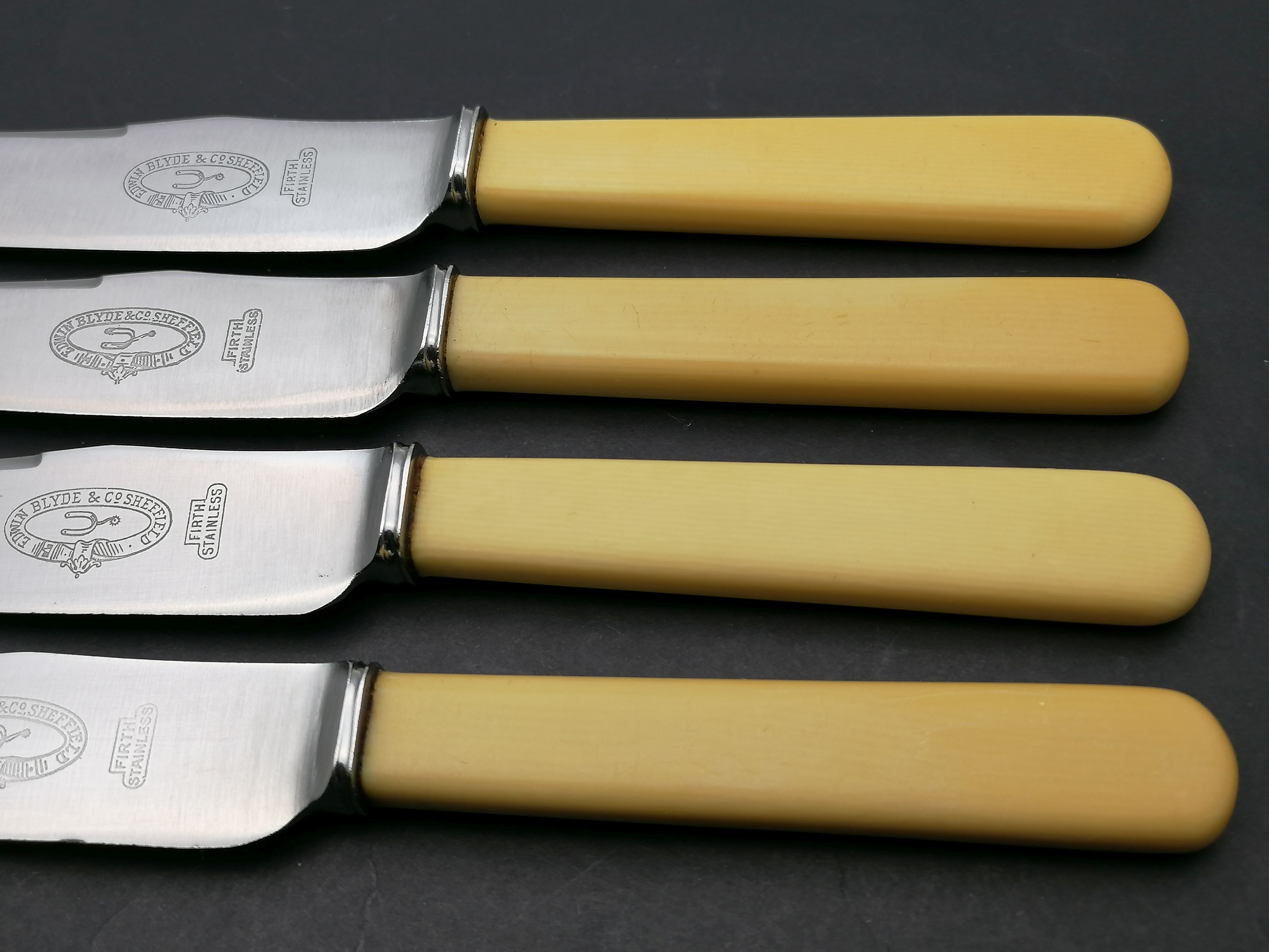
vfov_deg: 36.8
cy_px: 476
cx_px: 634
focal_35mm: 39
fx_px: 1430
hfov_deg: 47.9
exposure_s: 1/182
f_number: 1.8
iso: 50
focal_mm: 4.75
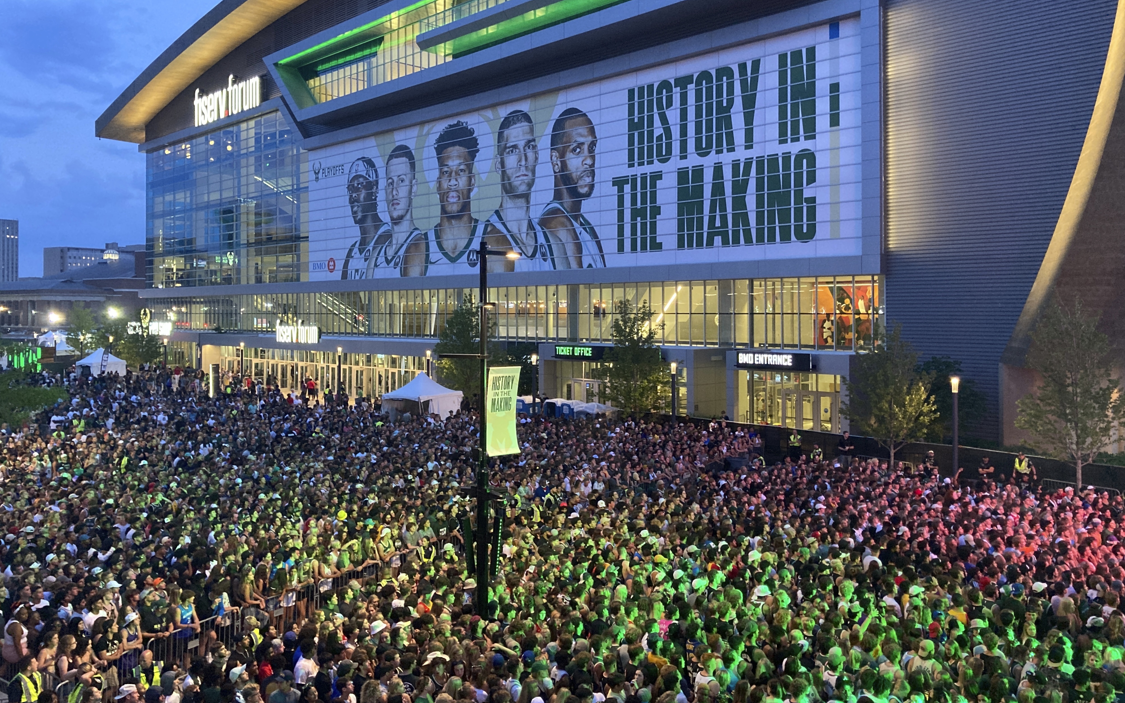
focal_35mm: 30
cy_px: 313
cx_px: 567
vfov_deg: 41.8
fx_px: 920
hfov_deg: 62.9
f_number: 1.8
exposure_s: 1/40
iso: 320
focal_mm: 3.99
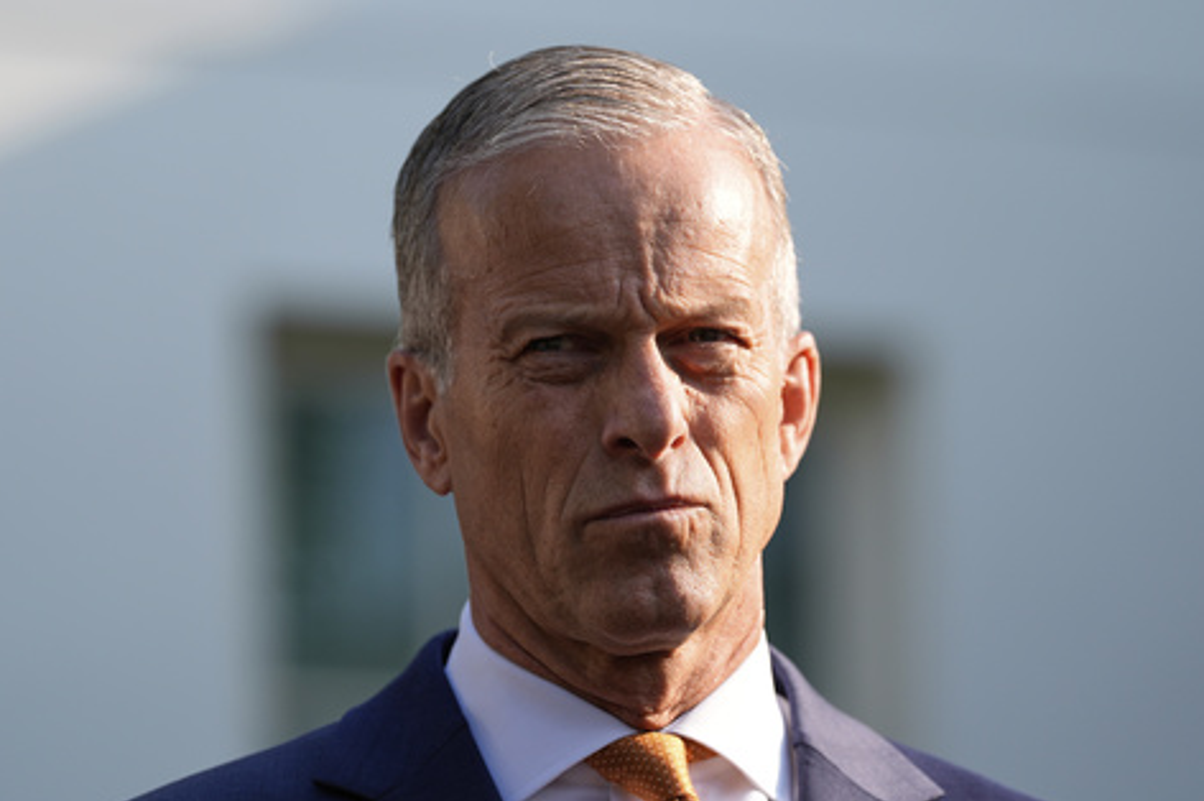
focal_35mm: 217
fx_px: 7252
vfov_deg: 6.3
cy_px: 404
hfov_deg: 9.5
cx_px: 628
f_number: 4
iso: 250
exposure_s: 1/1250
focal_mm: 200
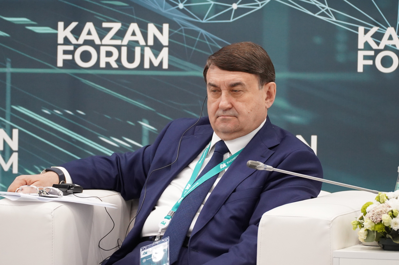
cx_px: 200
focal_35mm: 276
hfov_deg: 7.5
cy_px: 132
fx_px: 3056
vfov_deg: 5.0
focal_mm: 184
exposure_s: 1/125
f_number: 5.6
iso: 3200
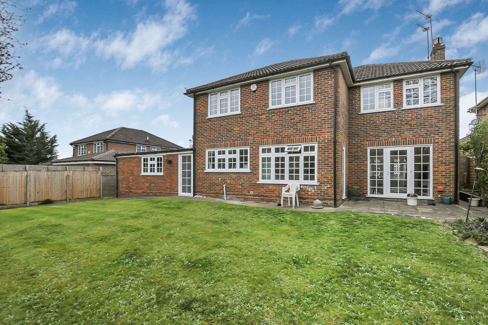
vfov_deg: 73.7
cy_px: 167
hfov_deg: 96.7
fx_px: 217
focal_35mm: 16
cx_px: 250
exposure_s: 1/320
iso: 200
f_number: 5.6
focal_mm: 10
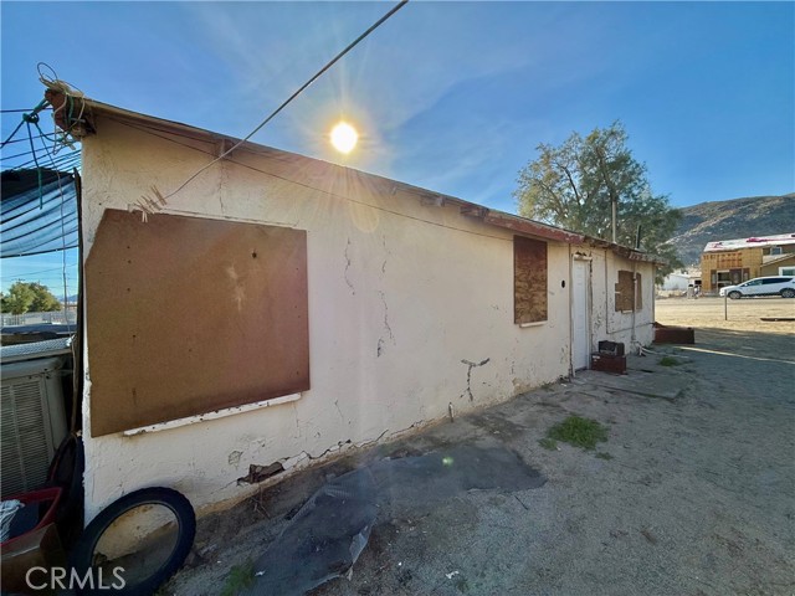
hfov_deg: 102.1
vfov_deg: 85.7
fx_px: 322
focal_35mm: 14
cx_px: 398
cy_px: 298
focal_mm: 2.22
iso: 64
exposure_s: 1/2092
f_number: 2.2
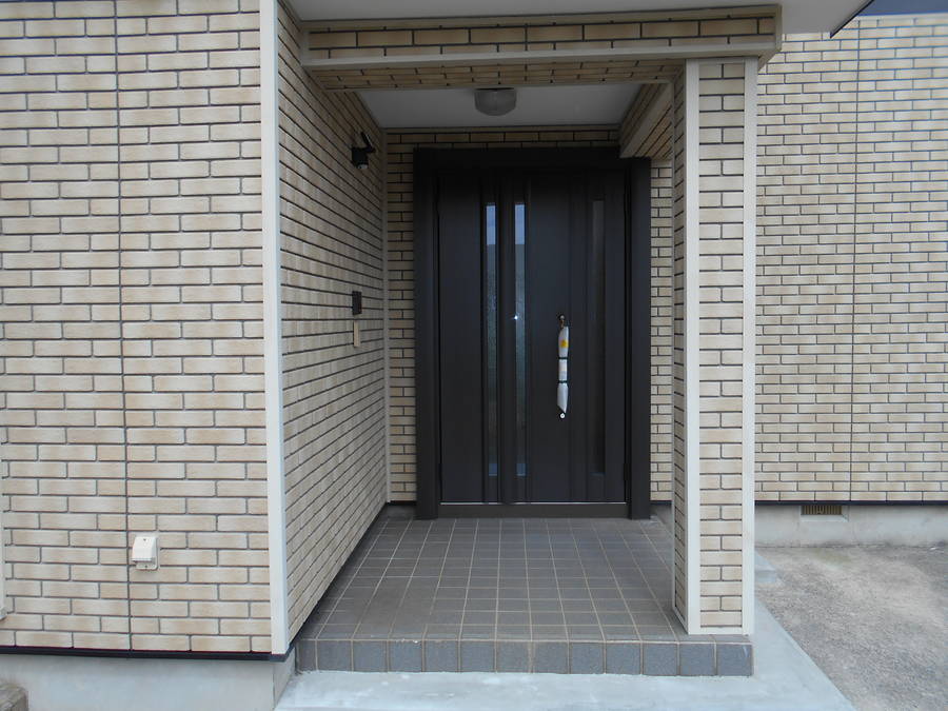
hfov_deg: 67.3
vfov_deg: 53.1
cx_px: 474
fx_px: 712
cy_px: 356
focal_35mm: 26
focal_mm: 4.6
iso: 80
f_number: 3.2
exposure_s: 1/640
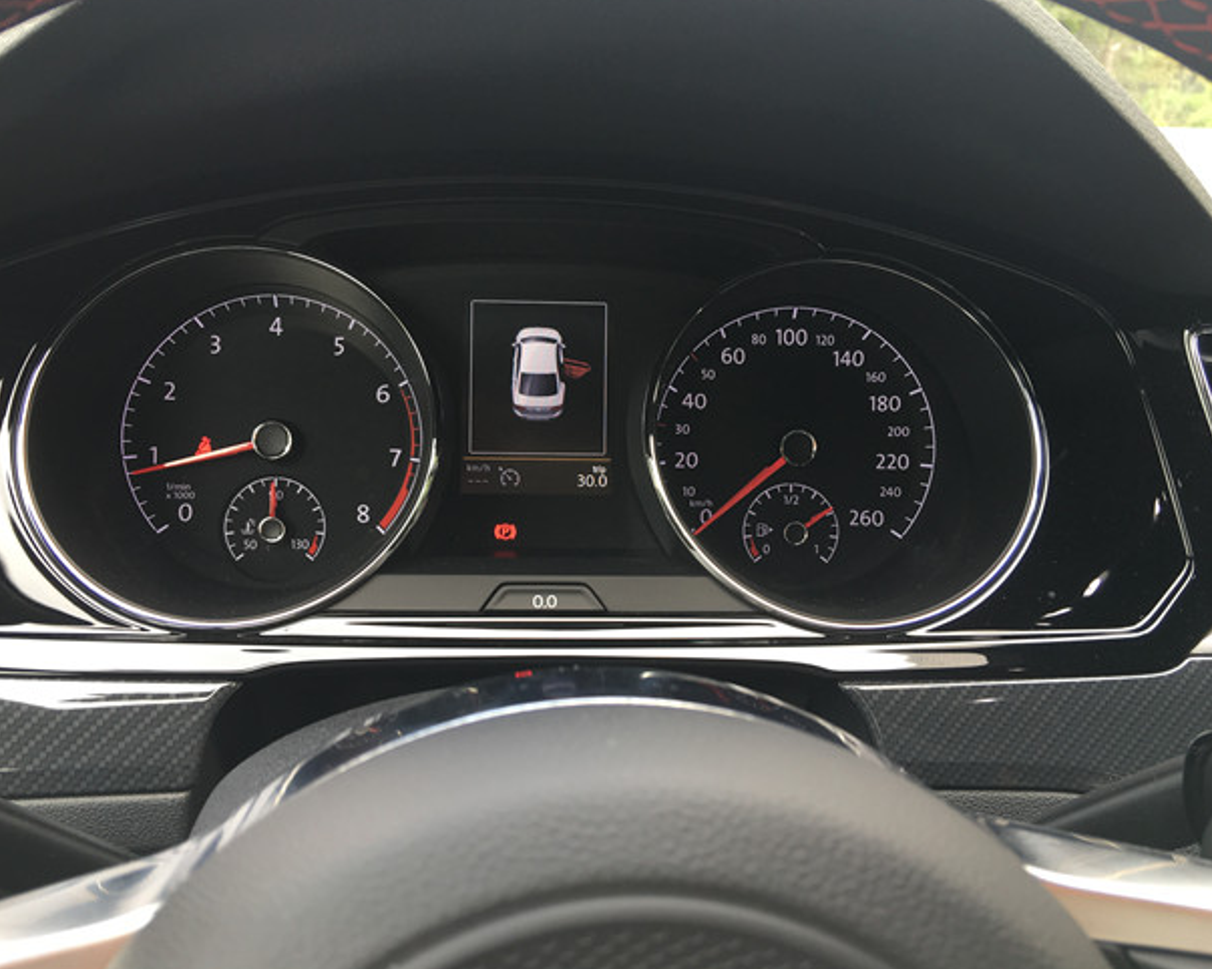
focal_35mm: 31
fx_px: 1112
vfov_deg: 47.1
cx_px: 579
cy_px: 483
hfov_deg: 57.2
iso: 32
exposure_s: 1/50
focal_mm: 4.15
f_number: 2.2
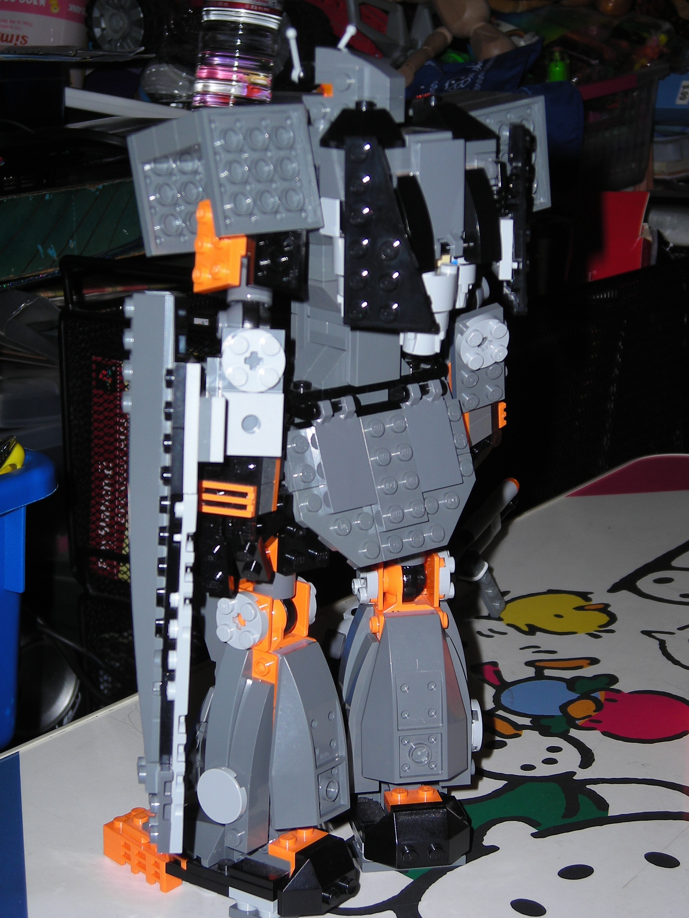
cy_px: 459
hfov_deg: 19.1
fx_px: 2043
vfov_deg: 25.3
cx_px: 344
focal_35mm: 77
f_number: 4.2
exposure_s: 1/120
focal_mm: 12.7
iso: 50
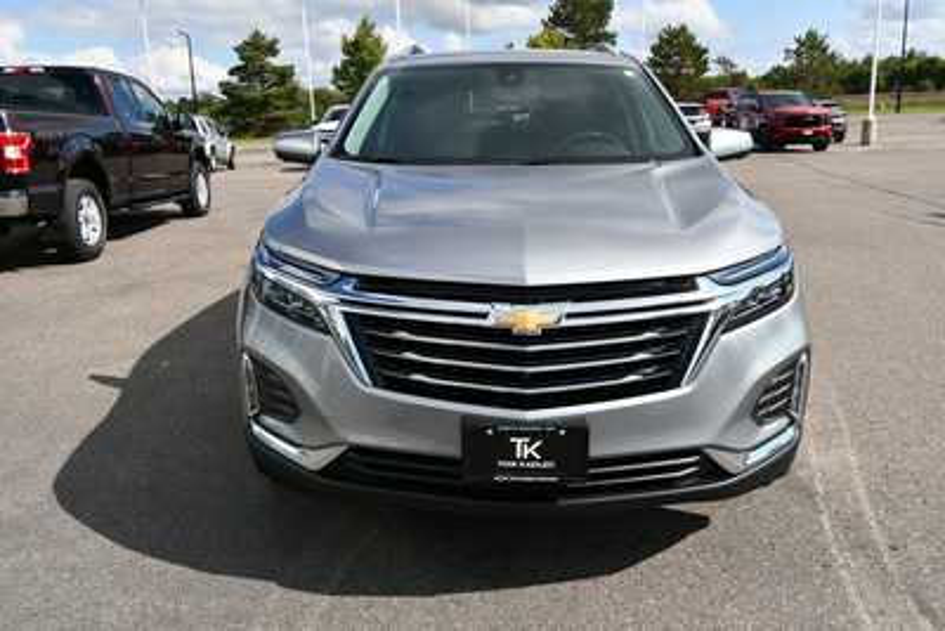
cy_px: 316
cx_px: 472
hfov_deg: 61.9
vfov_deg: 43.6
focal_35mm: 30
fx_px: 788
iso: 100
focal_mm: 20
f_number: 8
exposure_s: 1/250
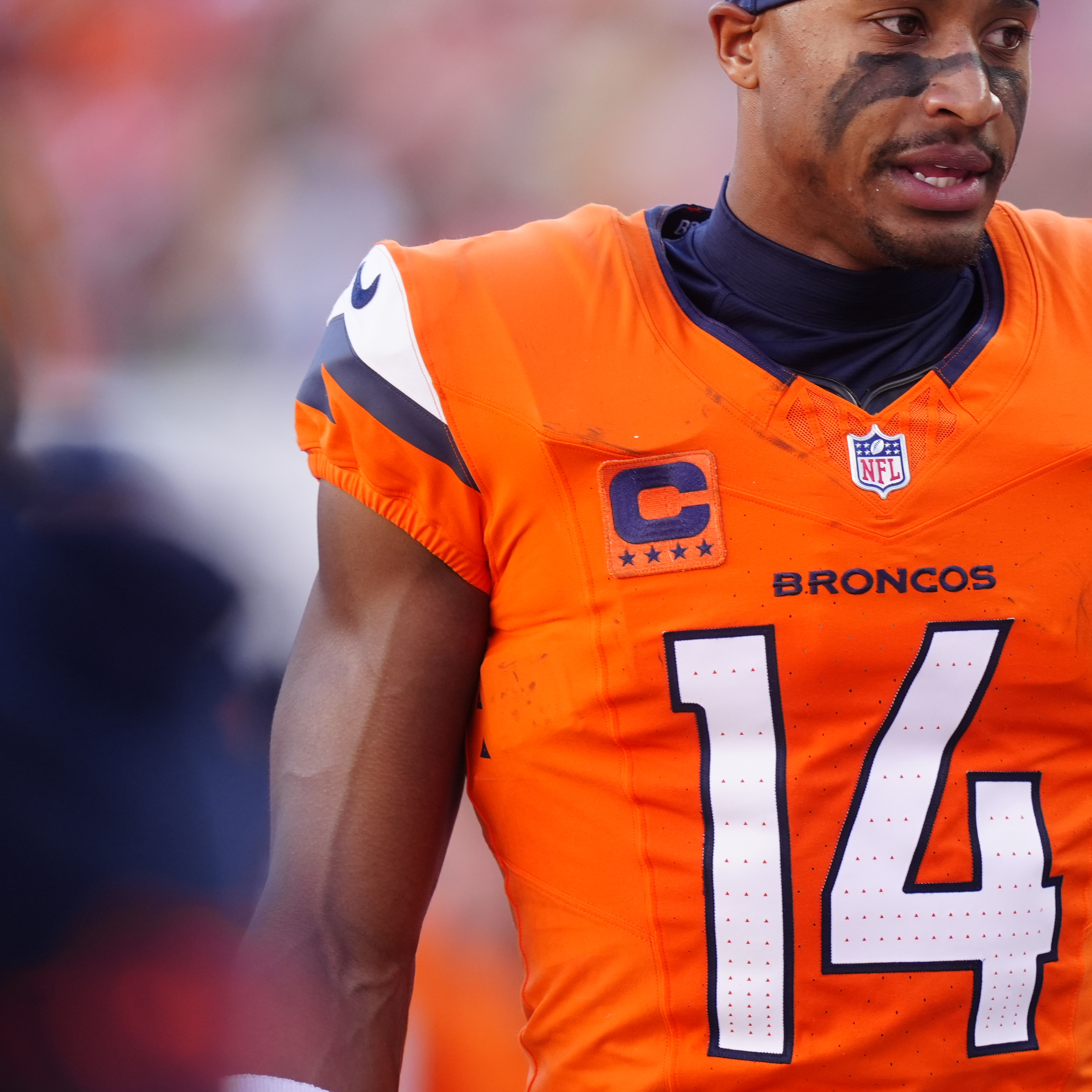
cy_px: 455
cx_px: 942
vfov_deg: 1.8
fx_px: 34227
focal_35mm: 959
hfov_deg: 1.8
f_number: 4
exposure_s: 1/800
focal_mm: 560
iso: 1000
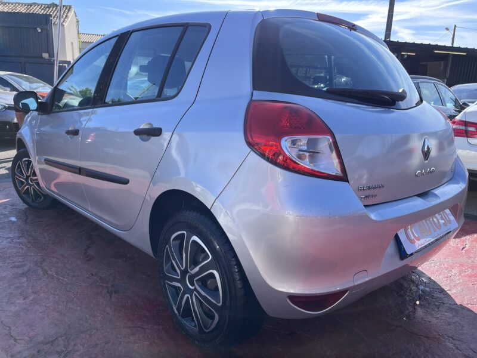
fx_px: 358
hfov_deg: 67.3
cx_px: 238
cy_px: 179
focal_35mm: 26
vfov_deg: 53.1
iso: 50
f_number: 1.6
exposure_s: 1/1389
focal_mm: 5.1
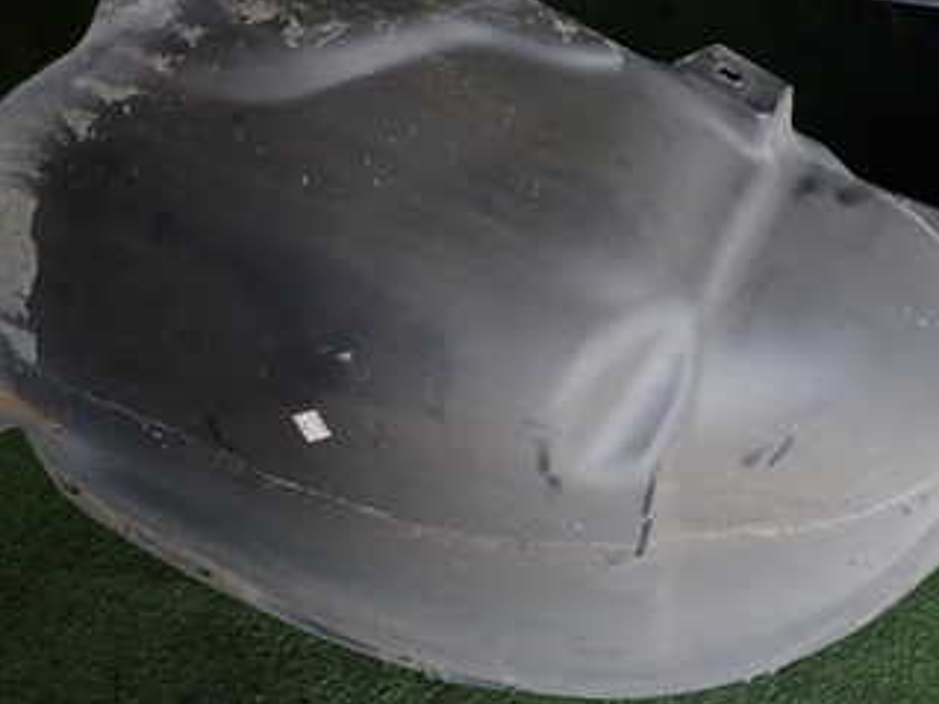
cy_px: 309
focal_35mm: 47
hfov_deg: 40.3
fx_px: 1274
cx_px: 550
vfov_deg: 30.8
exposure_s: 1/60
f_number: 2
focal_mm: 4.5
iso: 160
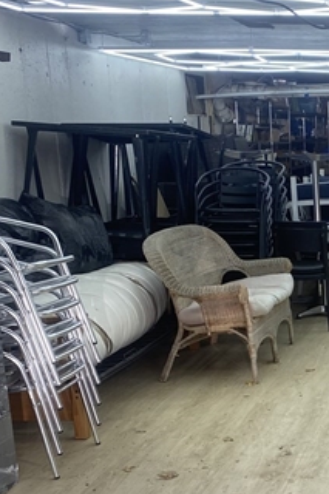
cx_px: 440
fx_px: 892
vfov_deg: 30.5
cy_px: 370
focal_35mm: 65
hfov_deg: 19.2
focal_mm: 4.25
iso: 32
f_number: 1.8
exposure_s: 1/169
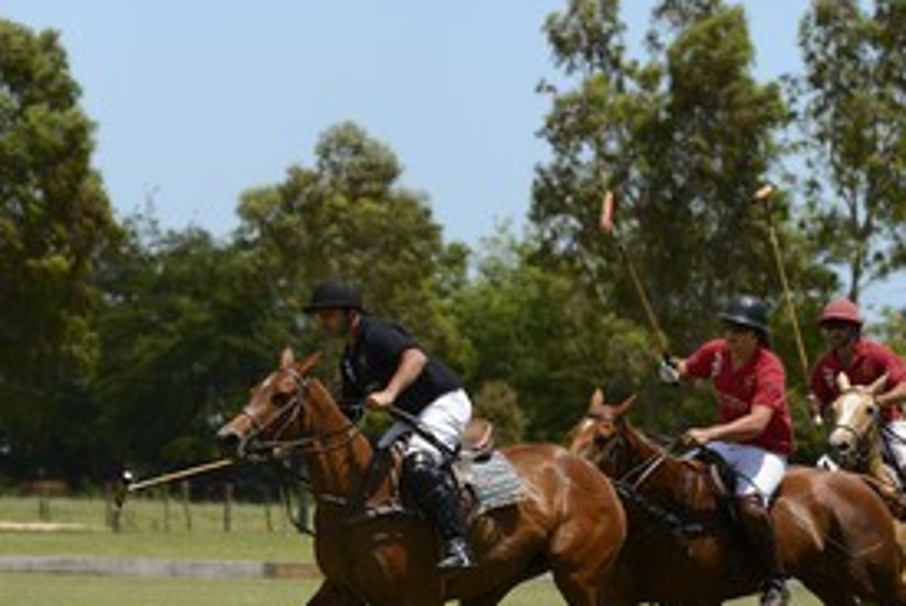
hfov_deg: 6.7
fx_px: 7684
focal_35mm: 305
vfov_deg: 4.5
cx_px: 382
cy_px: 375
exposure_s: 1/1250
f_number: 7.1
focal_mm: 200
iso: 400
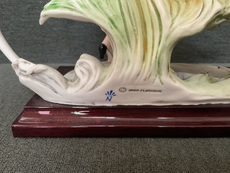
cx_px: 115
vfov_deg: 48.2
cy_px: 86
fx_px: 193
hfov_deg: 61.7
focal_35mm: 29
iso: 500
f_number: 1.8
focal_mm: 3
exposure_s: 1/30
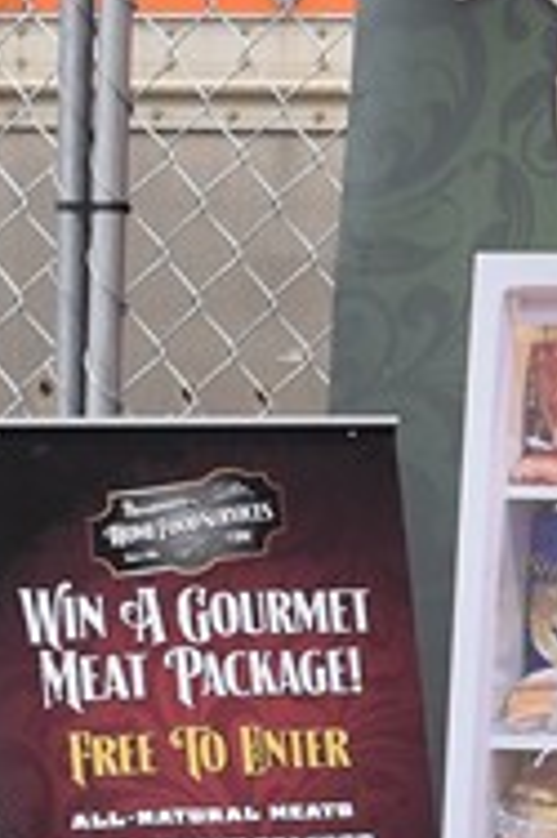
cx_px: 1181
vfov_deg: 8.3
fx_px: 5758
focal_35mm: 248
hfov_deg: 5.4
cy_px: 524
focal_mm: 31
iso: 400
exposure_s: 1/200
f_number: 7.1
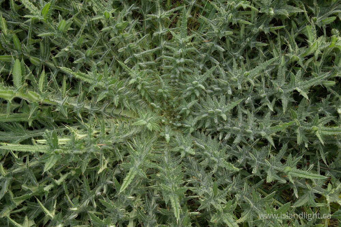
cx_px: 170
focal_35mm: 57
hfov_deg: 35.1
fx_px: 539
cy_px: 114
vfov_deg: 23.7
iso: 250
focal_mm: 38
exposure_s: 1/100
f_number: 8
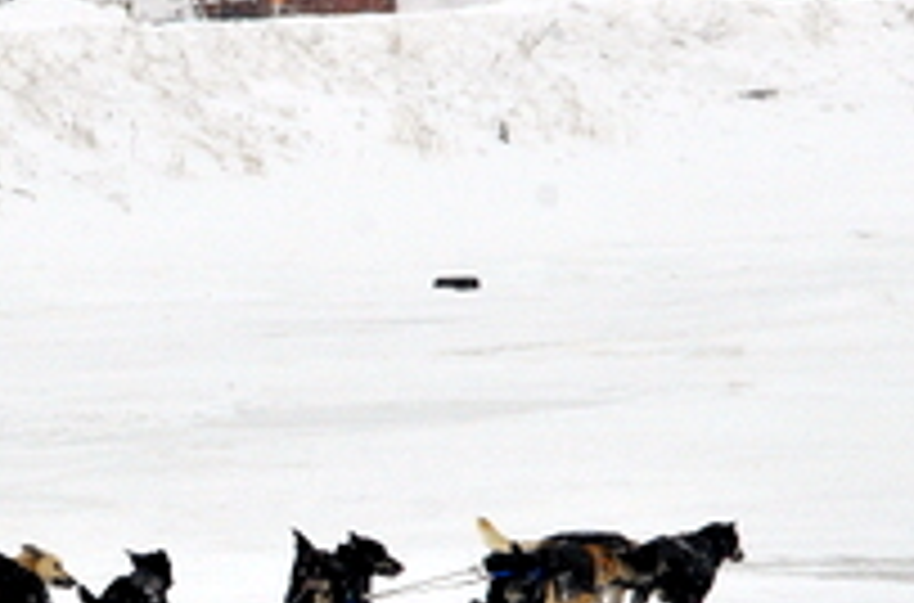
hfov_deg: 2.2
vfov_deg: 1.4
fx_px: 23994
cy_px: 479
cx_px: -41
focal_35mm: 948
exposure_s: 1/800
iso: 800
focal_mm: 200
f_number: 14
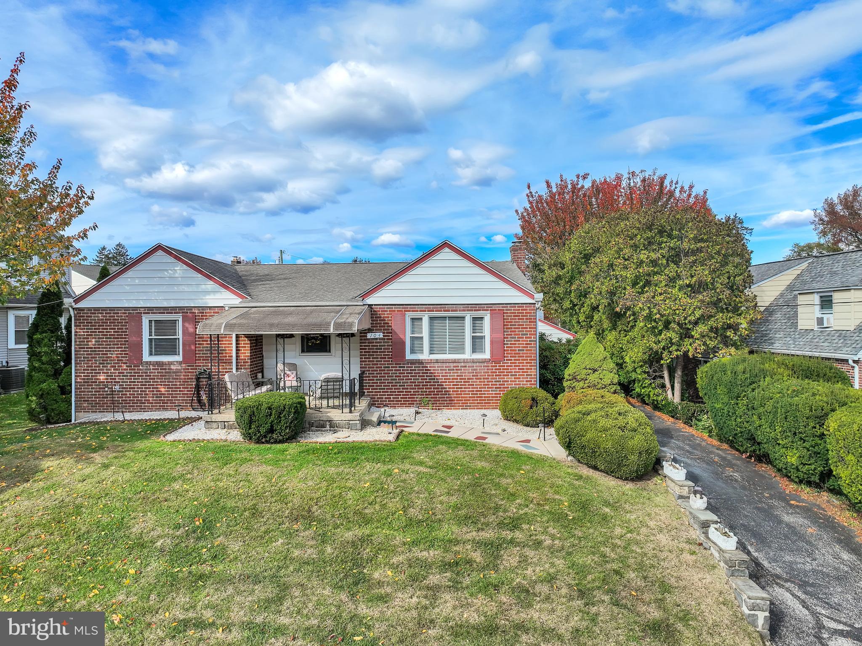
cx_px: 431
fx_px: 597
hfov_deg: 71.6
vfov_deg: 56.8
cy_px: 323
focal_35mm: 24
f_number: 2.8
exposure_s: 1/1600
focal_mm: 12.29
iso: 150
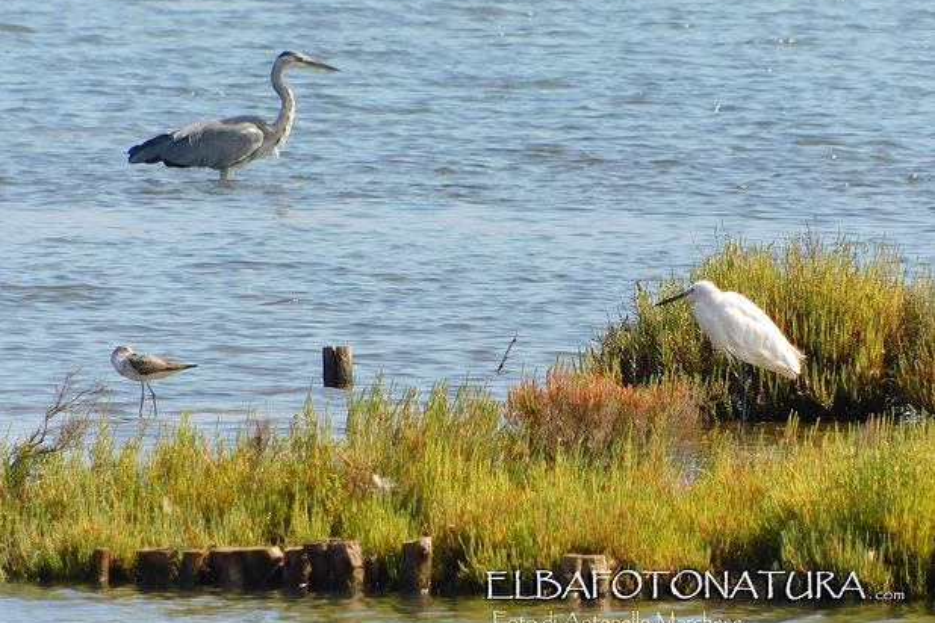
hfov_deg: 2.2
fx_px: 24776
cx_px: 468
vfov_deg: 1.4
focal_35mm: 954
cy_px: 305
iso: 125
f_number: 6.5
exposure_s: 1/400
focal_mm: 160
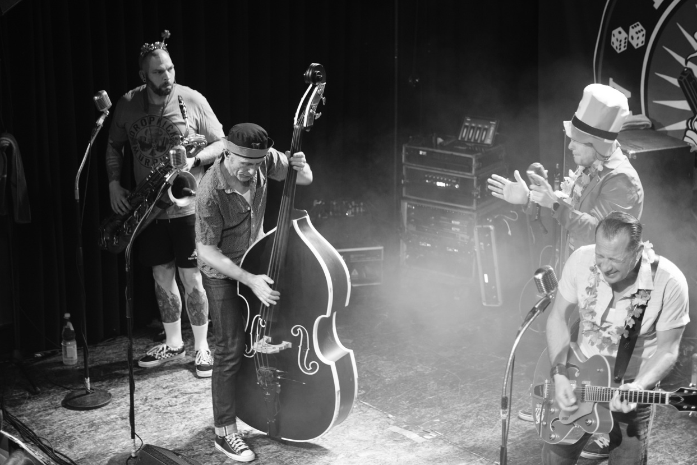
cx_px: 351
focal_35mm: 76
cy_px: 235
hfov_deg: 26.6
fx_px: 1472
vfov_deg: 18.0
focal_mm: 50
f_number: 1.8
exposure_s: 1/80
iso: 640
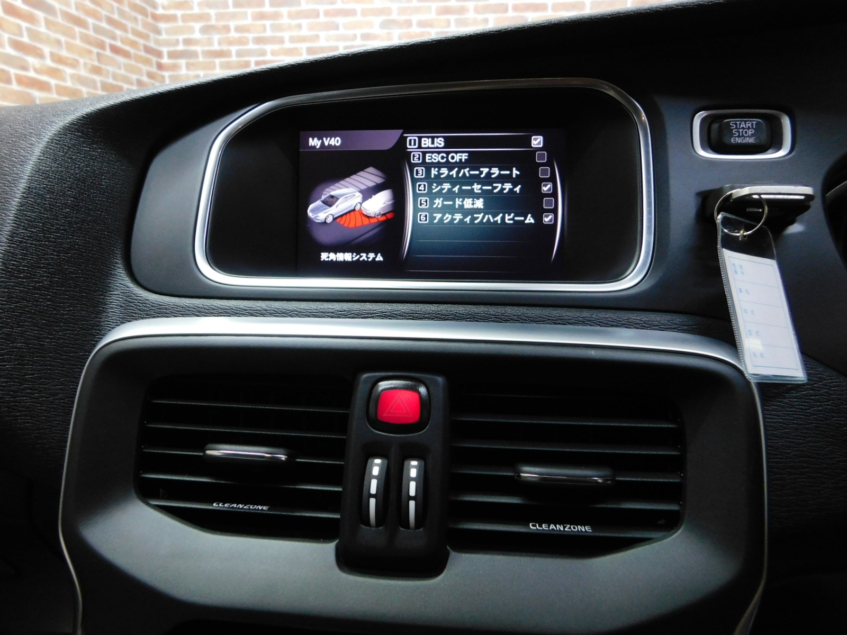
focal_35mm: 23
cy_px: 318
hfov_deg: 73.9
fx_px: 563
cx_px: 424
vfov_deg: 58.9
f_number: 3
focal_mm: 4
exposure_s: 1/20
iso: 400
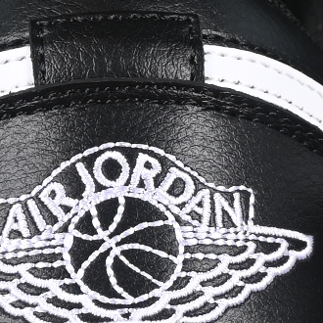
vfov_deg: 3.3
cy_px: 44
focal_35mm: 538
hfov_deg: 3.3
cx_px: 392
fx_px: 5680
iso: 160
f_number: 6.3
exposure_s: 1/60
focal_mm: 50
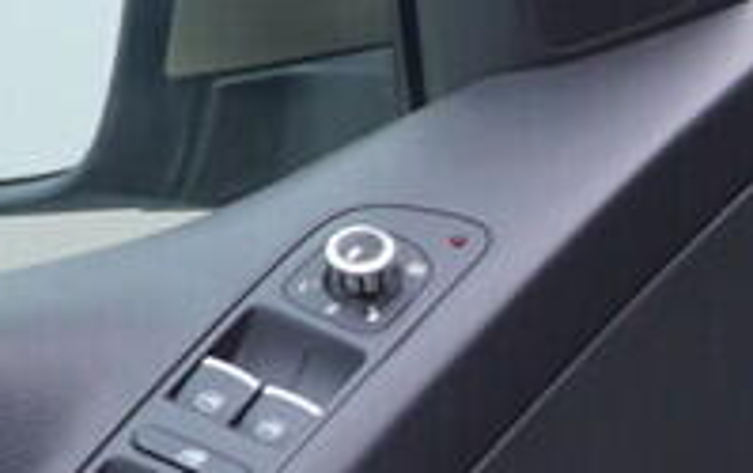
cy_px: 662
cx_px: 1816
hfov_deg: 7.4
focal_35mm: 265
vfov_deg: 4.9
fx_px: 5446
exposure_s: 1/50
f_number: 3.2
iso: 125
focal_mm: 24
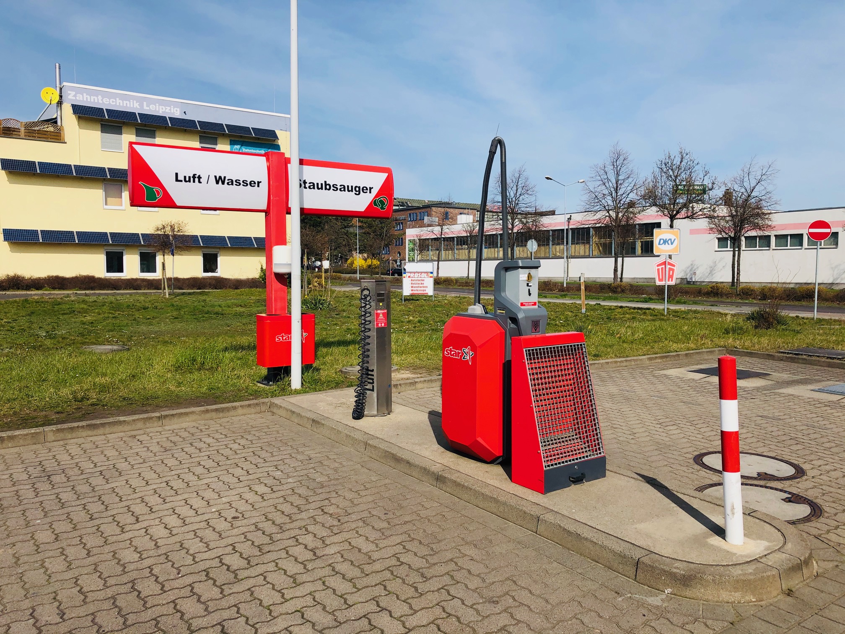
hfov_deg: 63.4
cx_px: 422
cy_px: 317
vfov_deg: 49.7
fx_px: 683
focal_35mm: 28
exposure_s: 1/3003
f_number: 1.8
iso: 20
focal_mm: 4
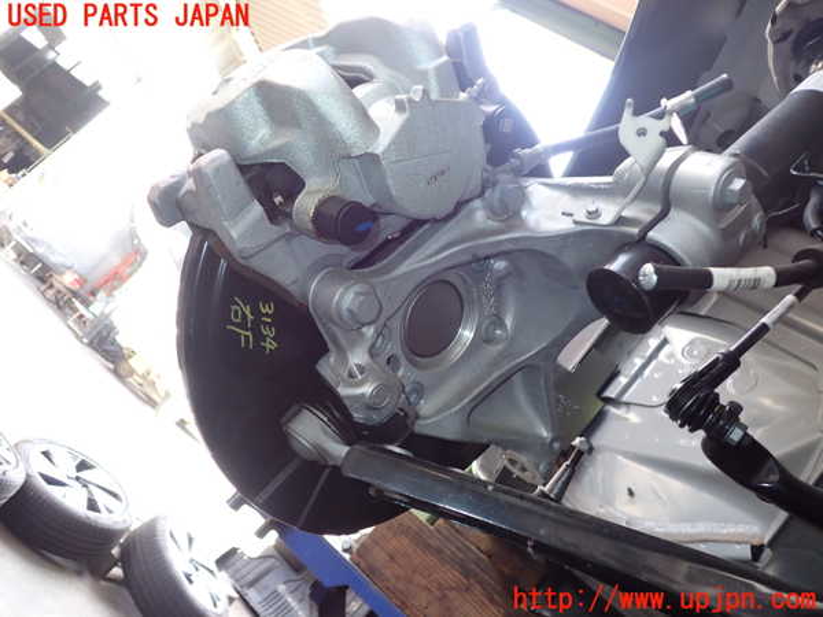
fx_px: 713
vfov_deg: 46.8
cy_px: 308
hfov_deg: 60.0
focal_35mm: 30
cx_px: 412
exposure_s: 1/60
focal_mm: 5.4
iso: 200
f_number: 2.3
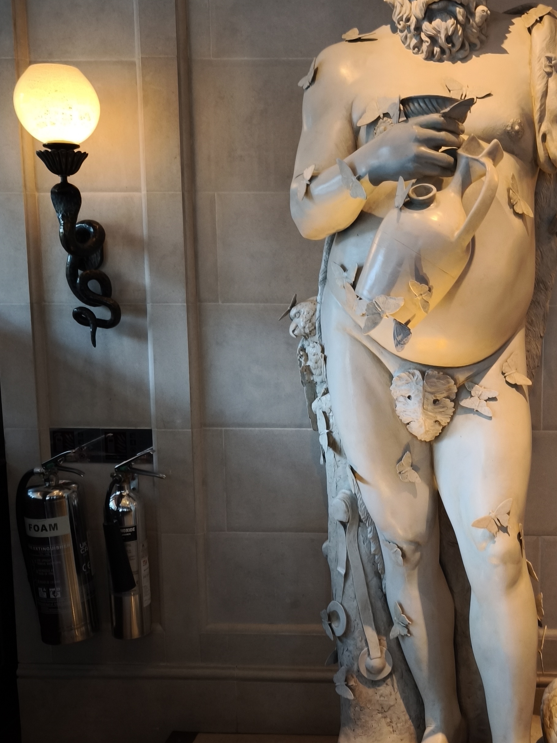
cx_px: 447
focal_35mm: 39
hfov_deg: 35.6
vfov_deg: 47.9
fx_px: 837
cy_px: 365
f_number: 1.6
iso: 640
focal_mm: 6.57
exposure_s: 1/33.3
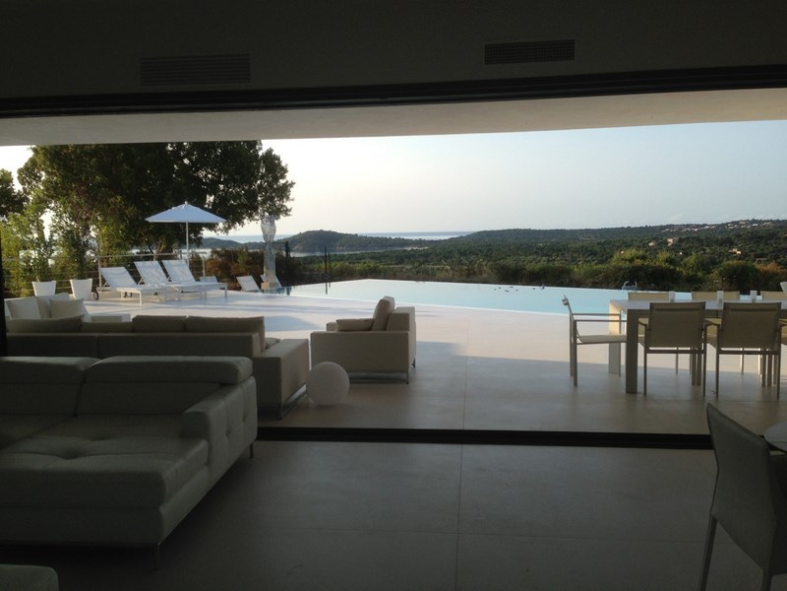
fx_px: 750
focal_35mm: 33
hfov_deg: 55.4
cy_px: 296
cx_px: 394
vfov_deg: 42.9
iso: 50
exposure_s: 1/809
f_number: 2.4
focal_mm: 4.13
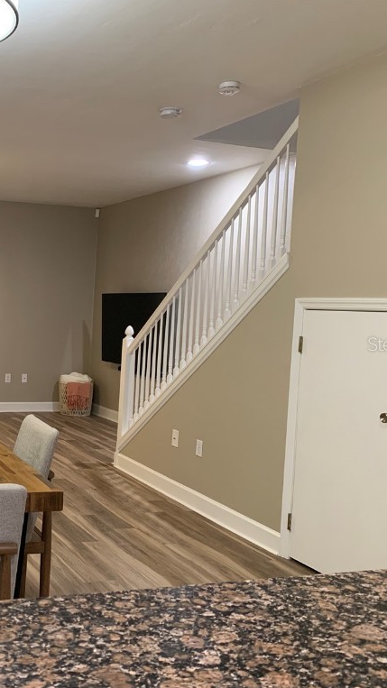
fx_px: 693
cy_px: 344
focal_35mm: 38
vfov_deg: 52.8
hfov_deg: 29.0
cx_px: -9
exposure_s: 1/60
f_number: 1.8
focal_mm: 4.25
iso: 250
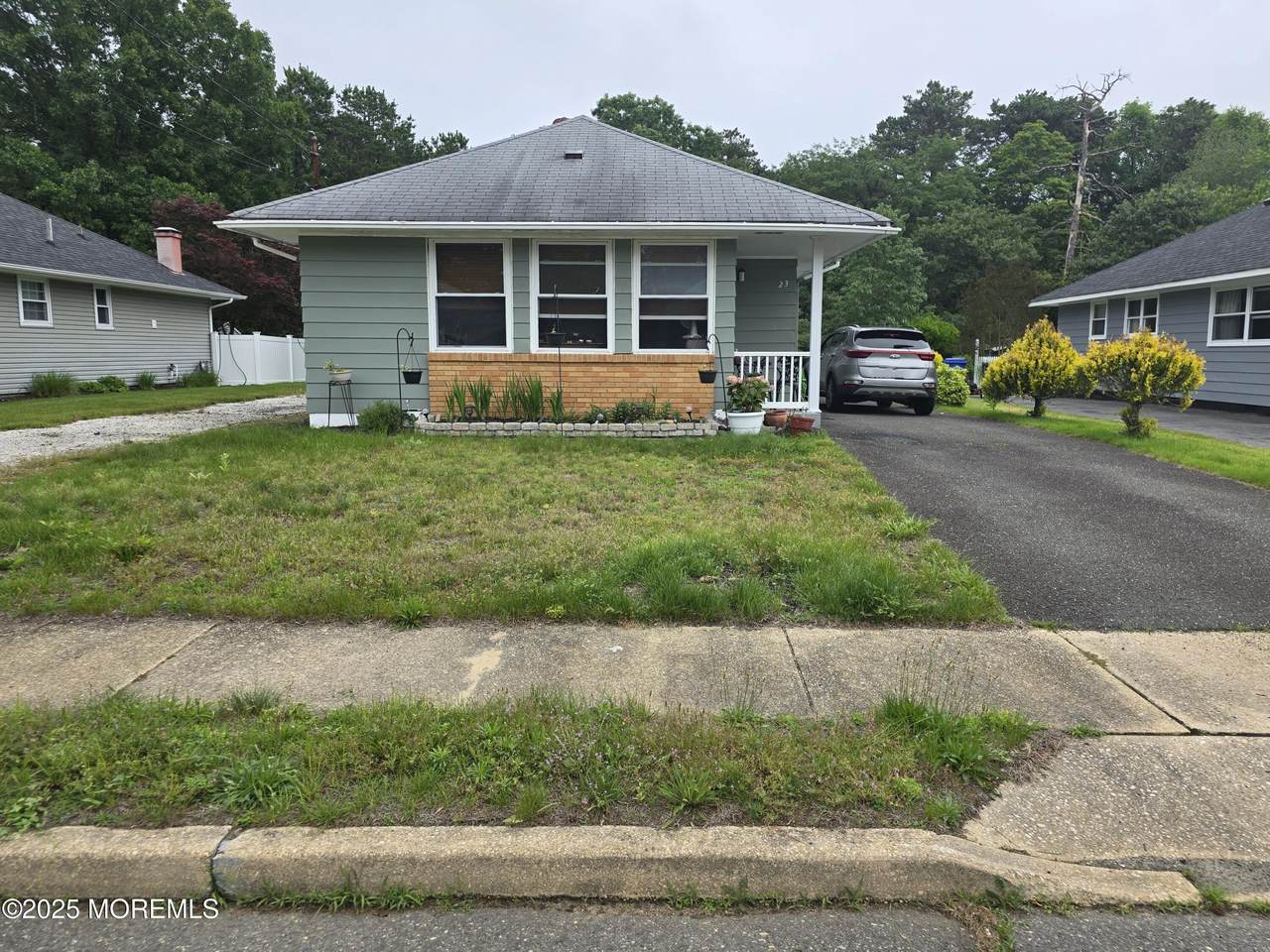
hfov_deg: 73.9
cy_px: 476
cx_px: 635
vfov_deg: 58.9
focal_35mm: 23
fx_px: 844
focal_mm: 6.3
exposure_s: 1/568
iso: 12
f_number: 1.7
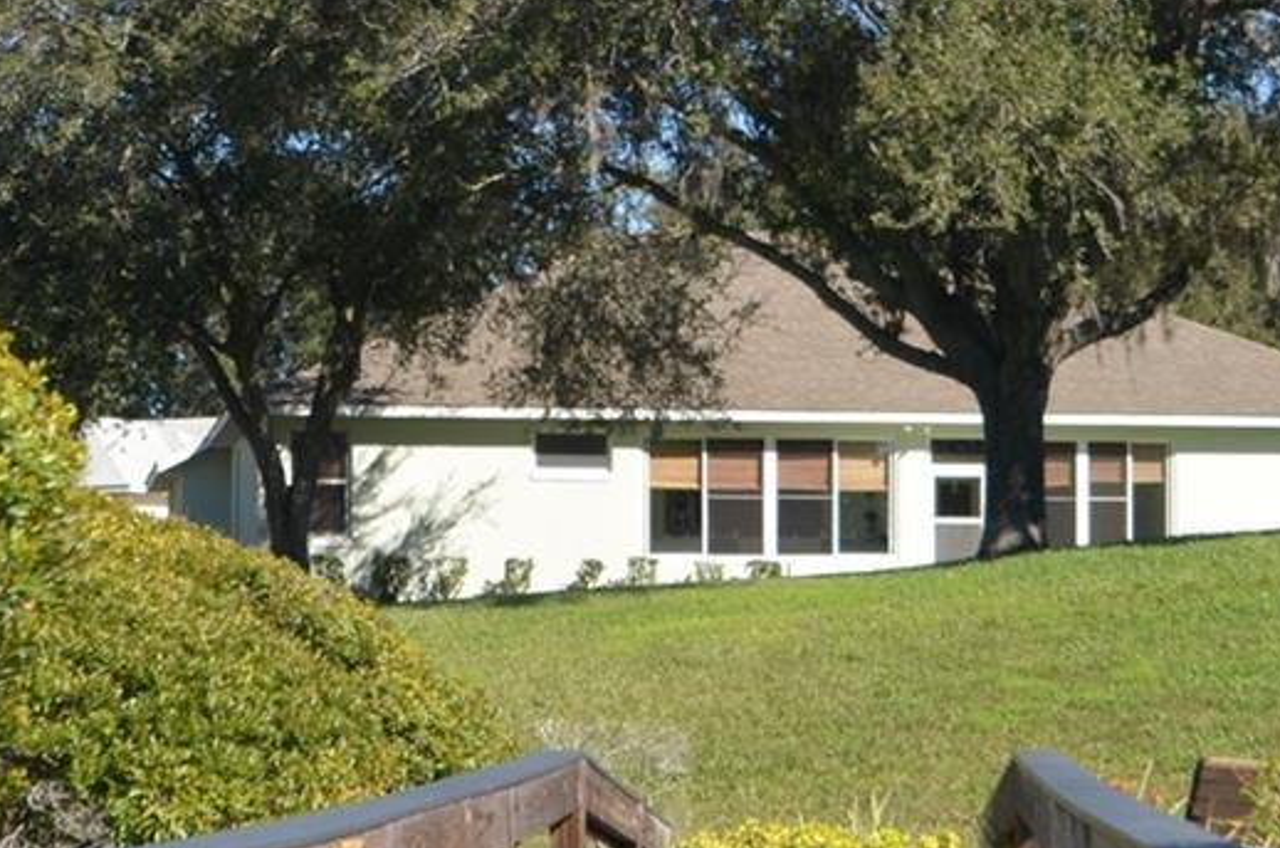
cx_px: 860
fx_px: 3619
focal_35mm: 102
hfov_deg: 20.0
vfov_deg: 13.3
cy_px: 305
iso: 100
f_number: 6.3
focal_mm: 22
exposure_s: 1/200
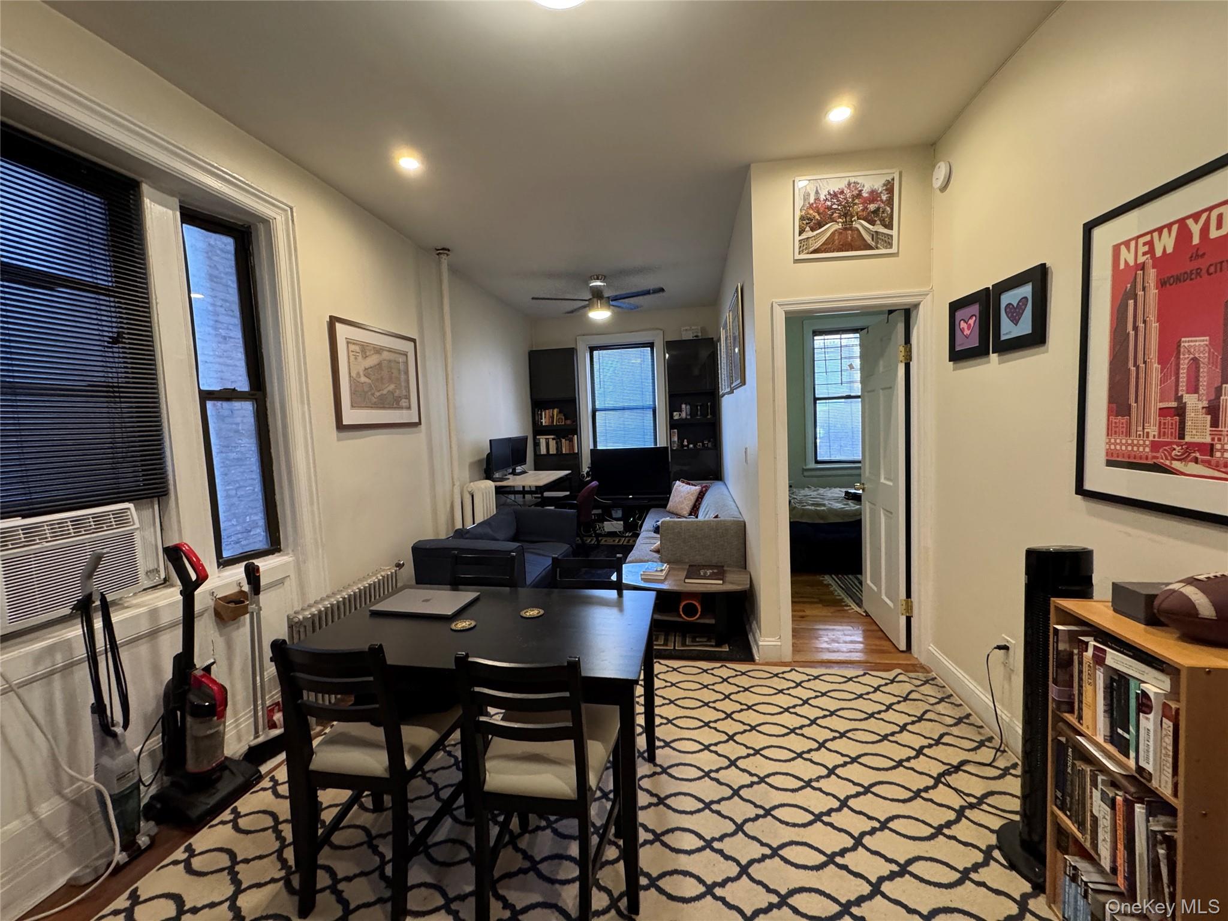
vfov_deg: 85.7
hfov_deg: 102.1
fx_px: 497
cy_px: 460
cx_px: 614
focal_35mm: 14
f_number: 2.2
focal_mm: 2.22
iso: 400
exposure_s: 1/60
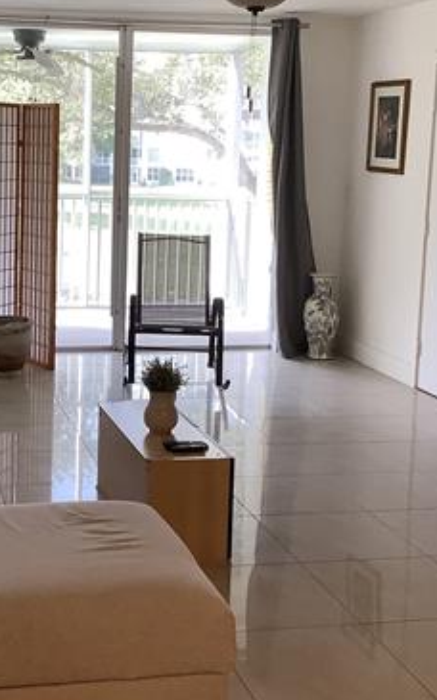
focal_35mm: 54
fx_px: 1029
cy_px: 299
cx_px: 84
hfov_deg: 23.6
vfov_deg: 37.5
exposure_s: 1/120
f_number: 2.4
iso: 80
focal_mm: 3.3
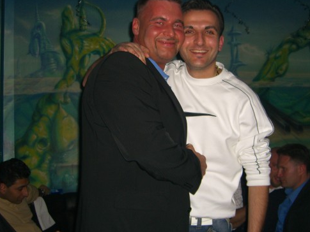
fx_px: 421
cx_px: 157
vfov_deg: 30.9
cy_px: 101
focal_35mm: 47
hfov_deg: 40.4
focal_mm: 7.9
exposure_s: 1/60
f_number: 2.8
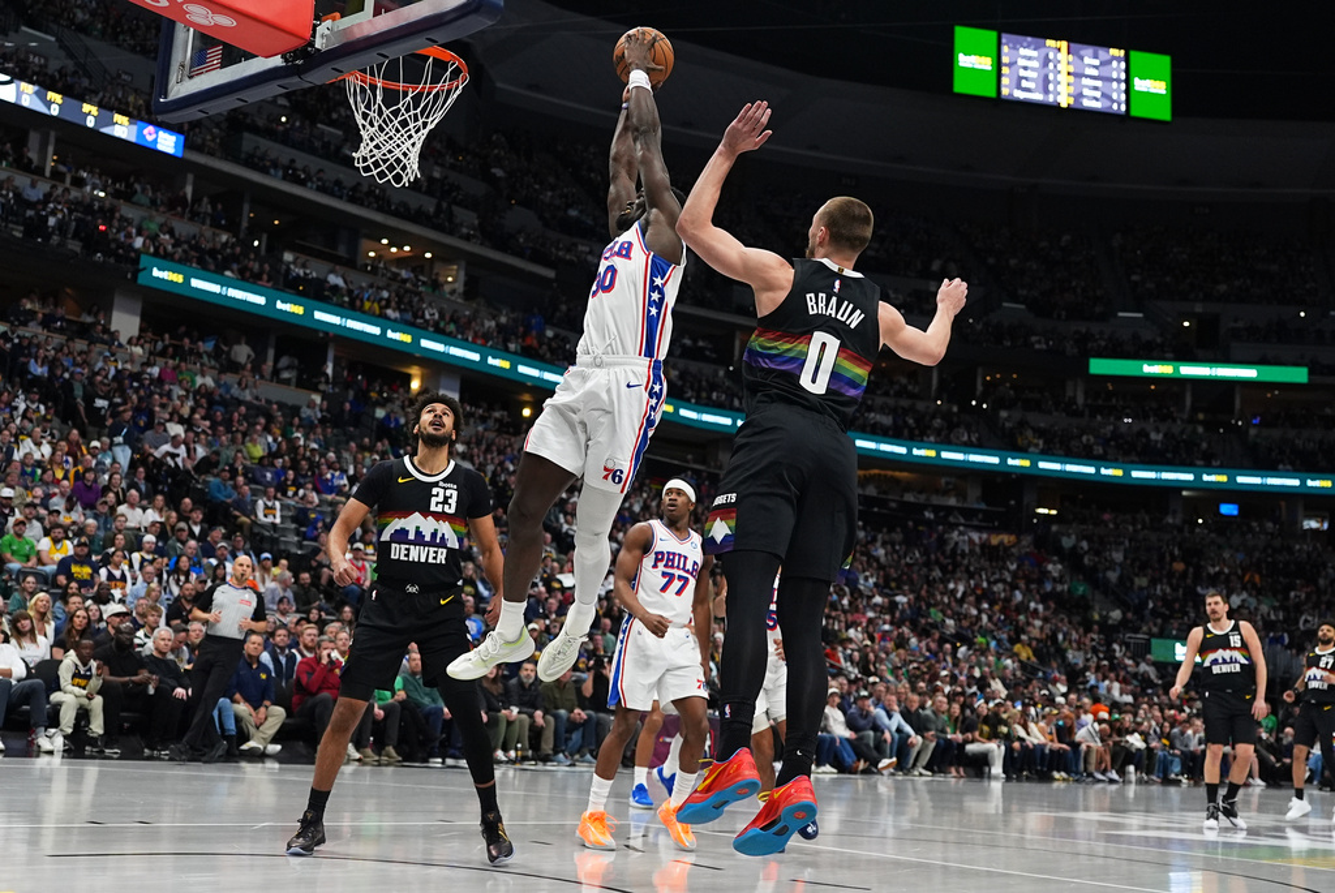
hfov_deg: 46.4
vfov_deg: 32.0
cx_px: 668
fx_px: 1559
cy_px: 446
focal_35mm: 42
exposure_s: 1/2000
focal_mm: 28
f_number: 2
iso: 1600
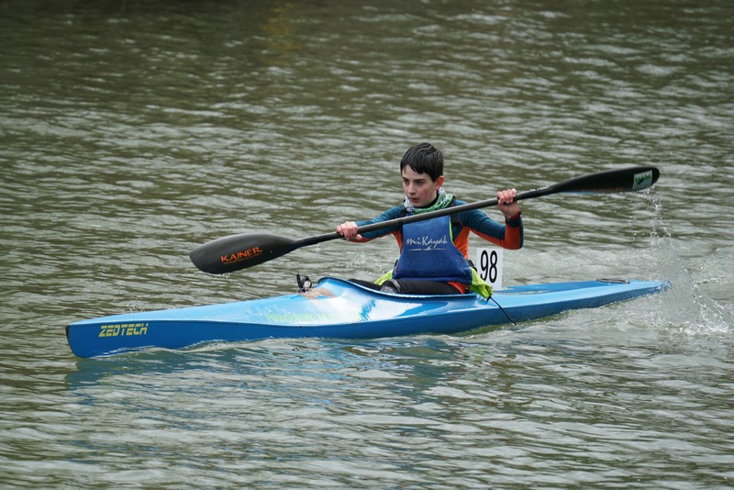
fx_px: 9178
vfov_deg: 3.1
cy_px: 245
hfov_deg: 4.6
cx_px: 367
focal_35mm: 450
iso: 250
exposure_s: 1/400
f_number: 5.6
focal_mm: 300
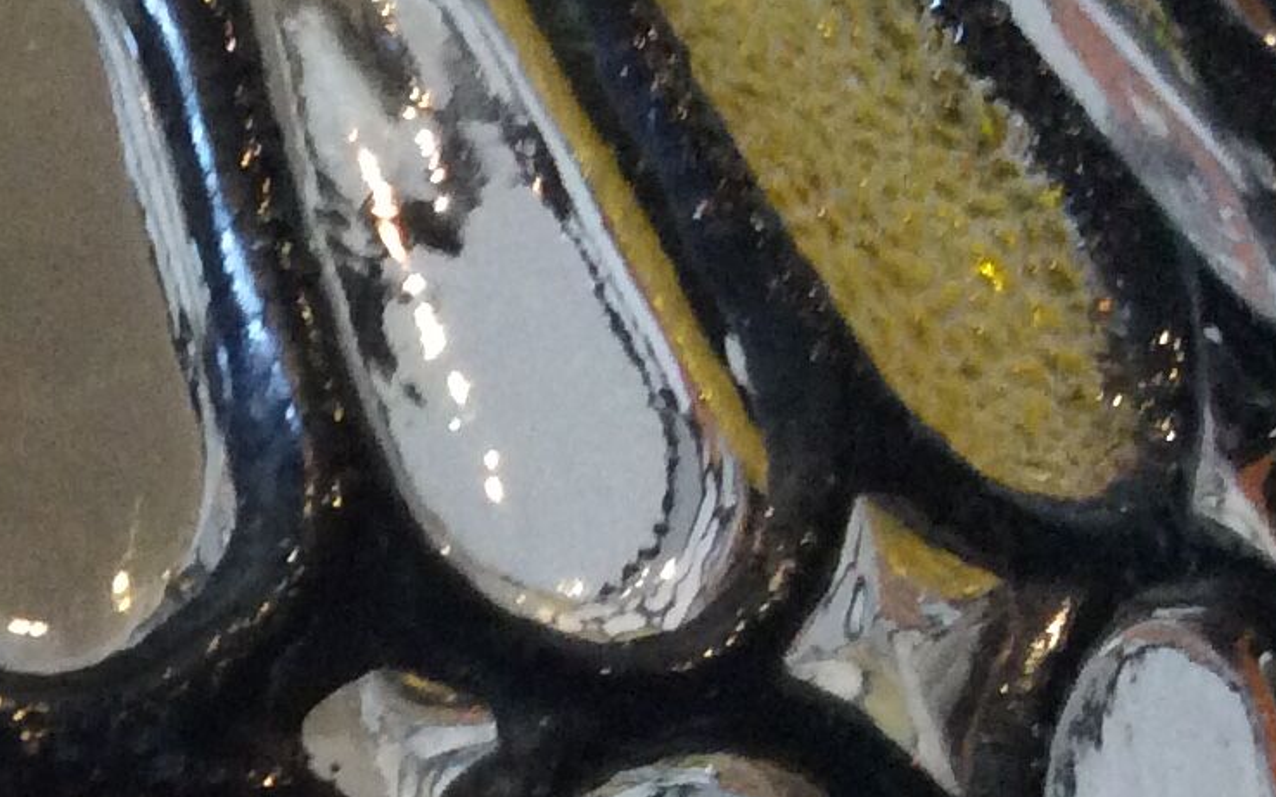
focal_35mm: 119
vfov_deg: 10.7
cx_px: -498
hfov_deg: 16.3
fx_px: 4138
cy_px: 1060
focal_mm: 3.3
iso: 200
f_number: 2.4
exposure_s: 1/25
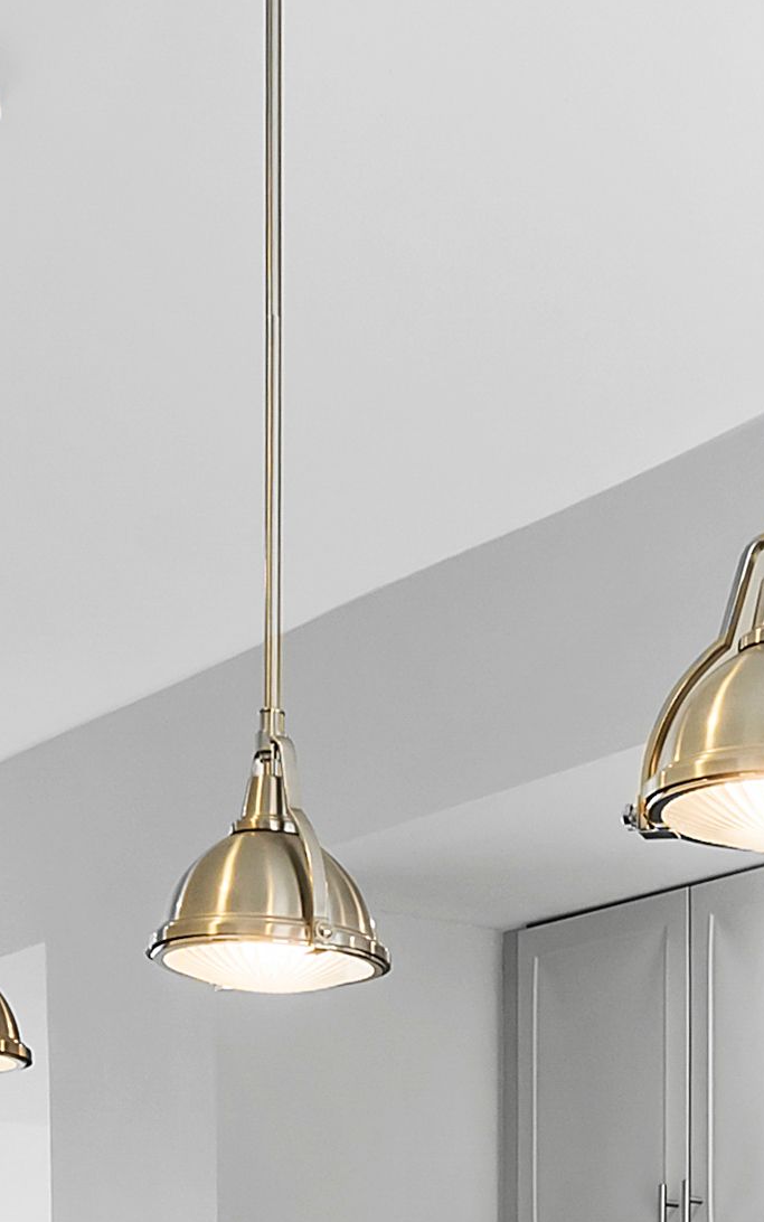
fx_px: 2630
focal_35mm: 79
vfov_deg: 23.4
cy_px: 1555
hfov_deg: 15.9
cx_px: 904
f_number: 8
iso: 400
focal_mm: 14
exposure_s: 1/13
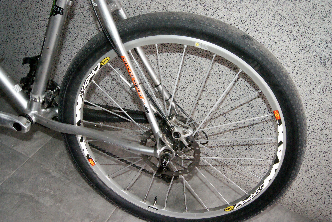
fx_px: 305
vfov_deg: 40.1
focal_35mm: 33
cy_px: 111
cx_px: 166
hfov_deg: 57.2
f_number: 8
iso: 3200
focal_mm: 22
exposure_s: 1/160
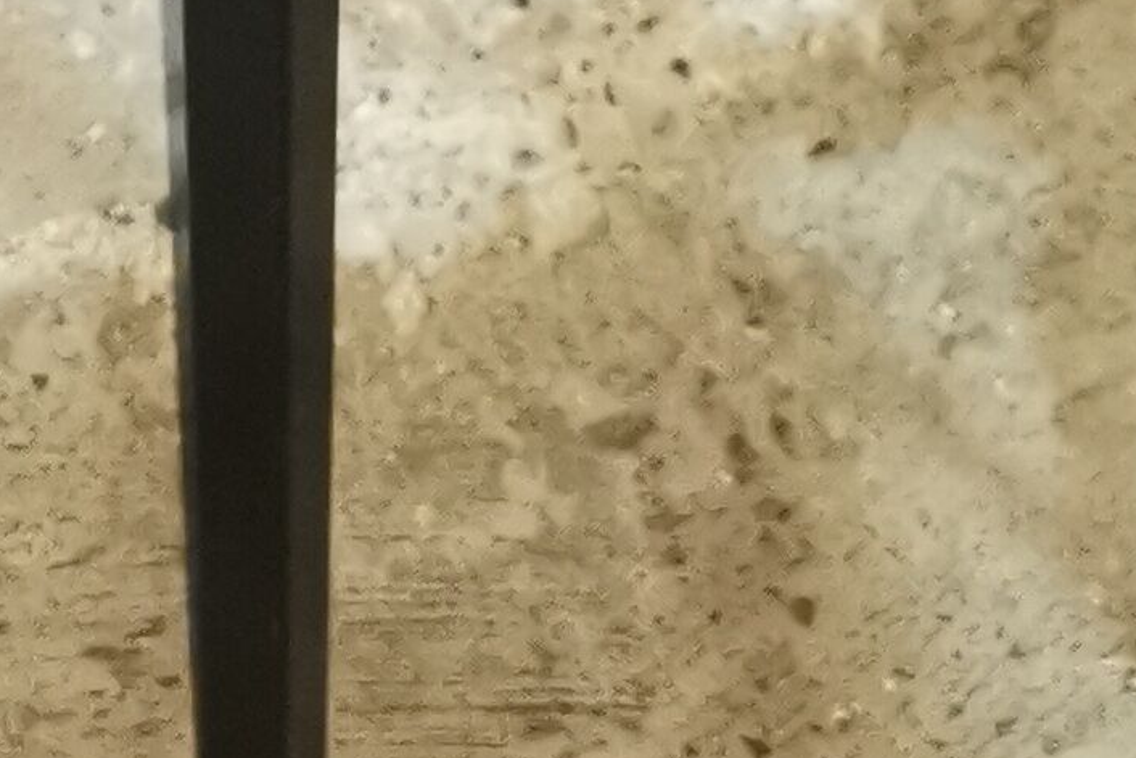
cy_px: -1511
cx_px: 470
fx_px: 4576
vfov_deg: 8.1
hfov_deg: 14.1
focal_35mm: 145
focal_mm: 5.58
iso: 640
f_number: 1.8
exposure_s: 1/25
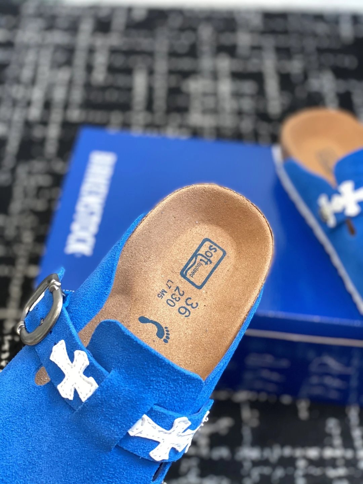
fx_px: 727
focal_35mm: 52
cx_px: 182
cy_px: 242
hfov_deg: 28.0
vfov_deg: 36.8
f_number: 2
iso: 100
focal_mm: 6
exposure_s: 1/122
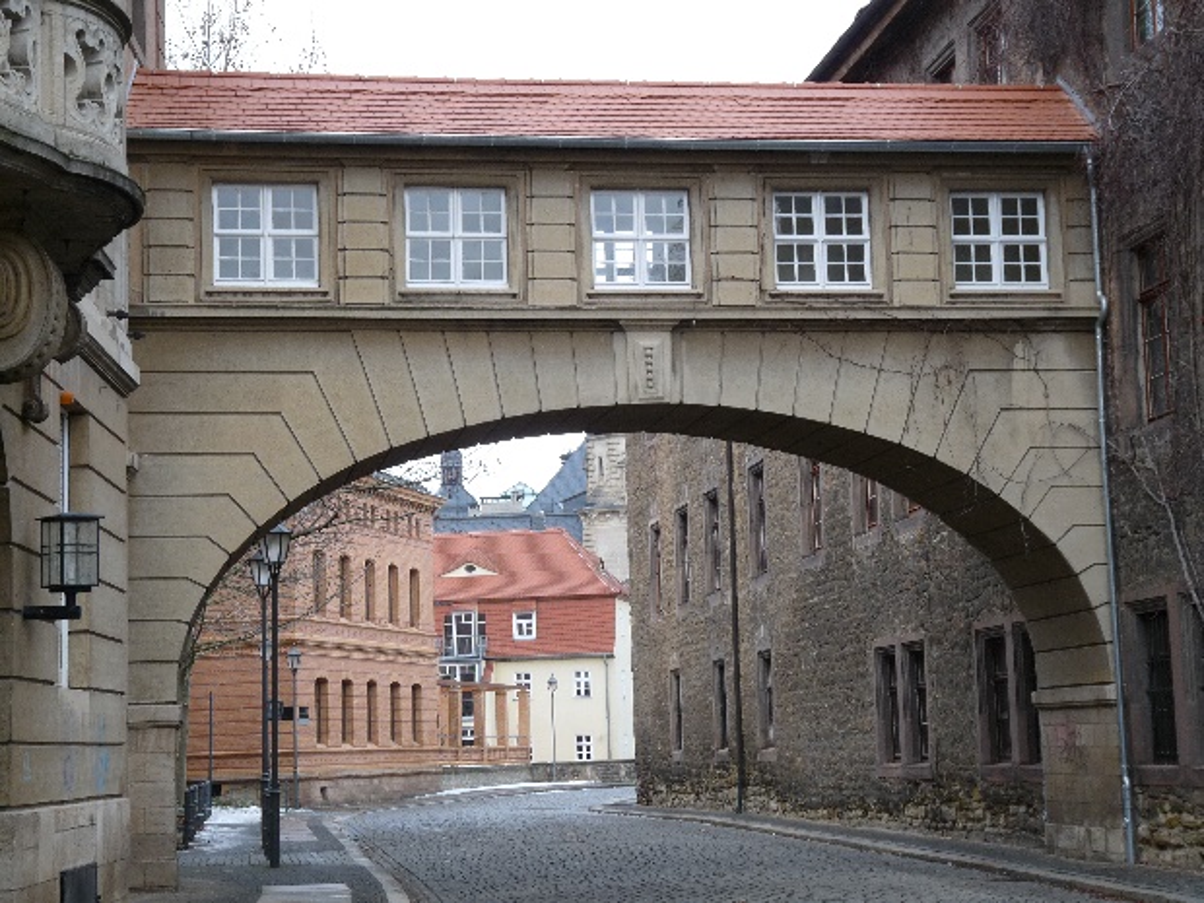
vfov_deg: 21.9
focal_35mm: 67
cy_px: 452
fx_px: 2330
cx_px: 602
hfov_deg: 29.0
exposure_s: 1/125
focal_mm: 11.9
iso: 100
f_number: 4
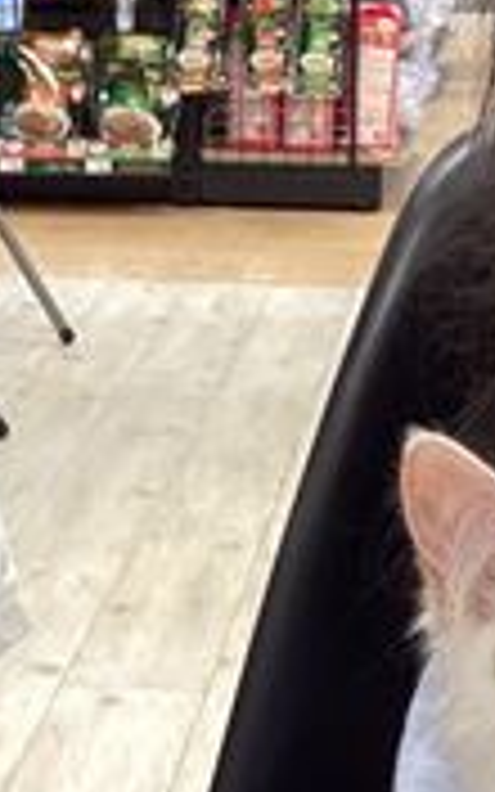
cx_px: 112
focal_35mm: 112
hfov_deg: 11.7
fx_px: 2417
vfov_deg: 18.6
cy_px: 333
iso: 125
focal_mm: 3.3
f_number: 2.4
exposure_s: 1/50
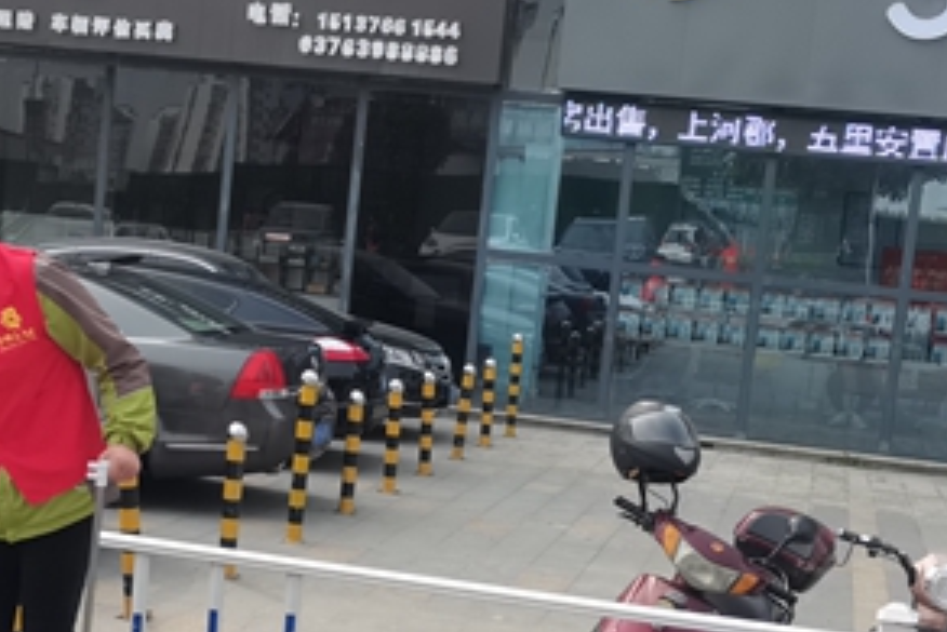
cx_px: 354
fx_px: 1947
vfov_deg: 18.4
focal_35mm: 74
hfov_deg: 27.2
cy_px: 418
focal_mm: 5.58
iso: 50
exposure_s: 1/573
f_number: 1.8
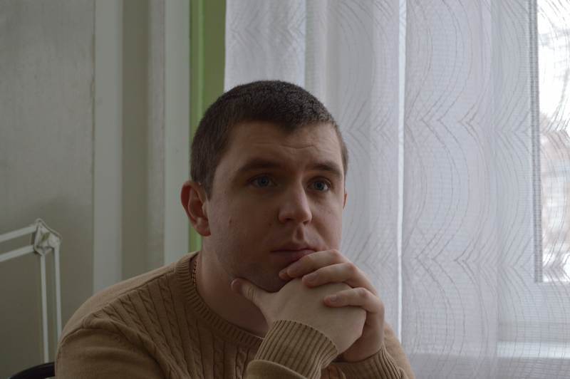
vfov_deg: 16.5
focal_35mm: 82
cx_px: 285
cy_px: 190
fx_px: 1305
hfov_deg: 24.6
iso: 640
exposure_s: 1/60
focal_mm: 55
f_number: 5.6
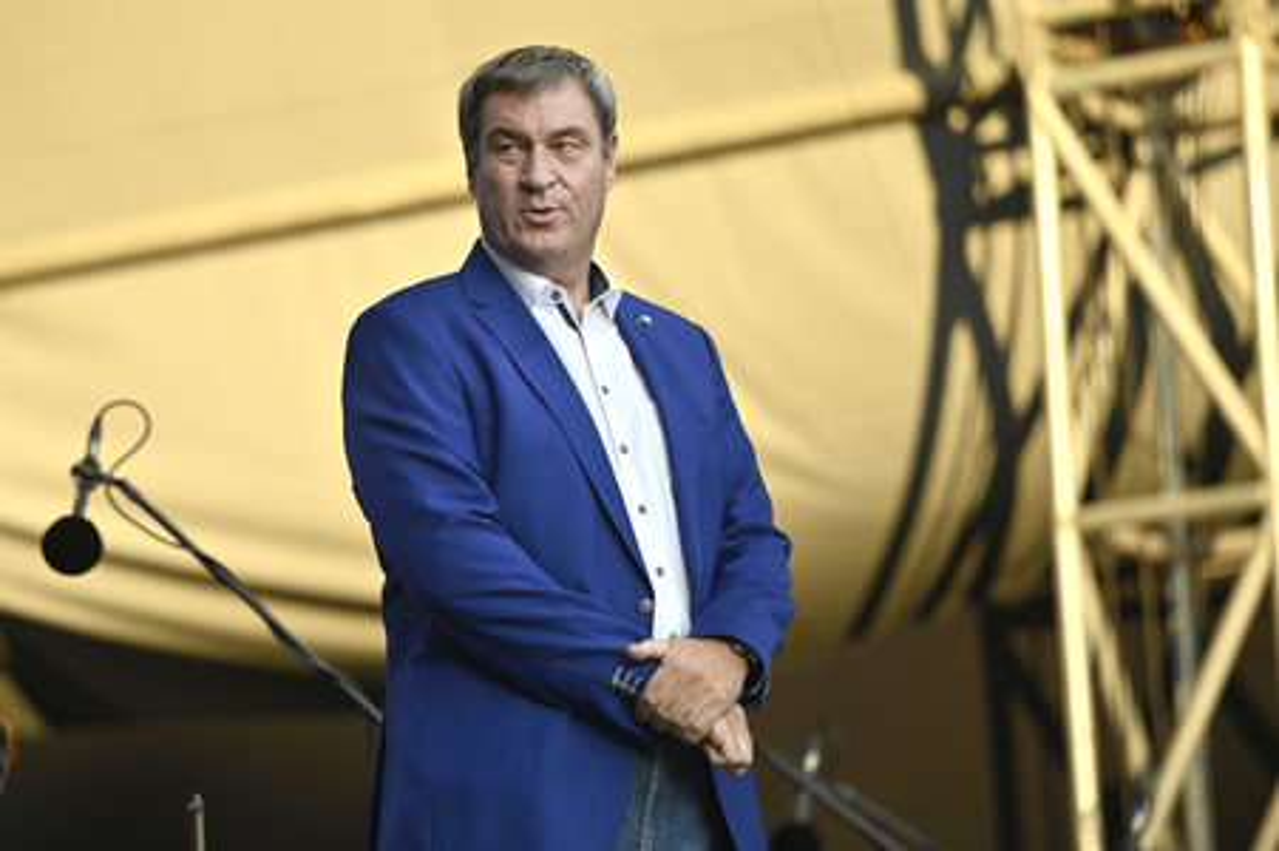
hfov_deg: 10.3
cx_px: 640
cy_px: 426
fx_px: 7100
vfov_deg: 6.9
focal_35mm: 200
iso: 250
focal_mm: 200
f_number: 2.8
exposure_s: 1/640
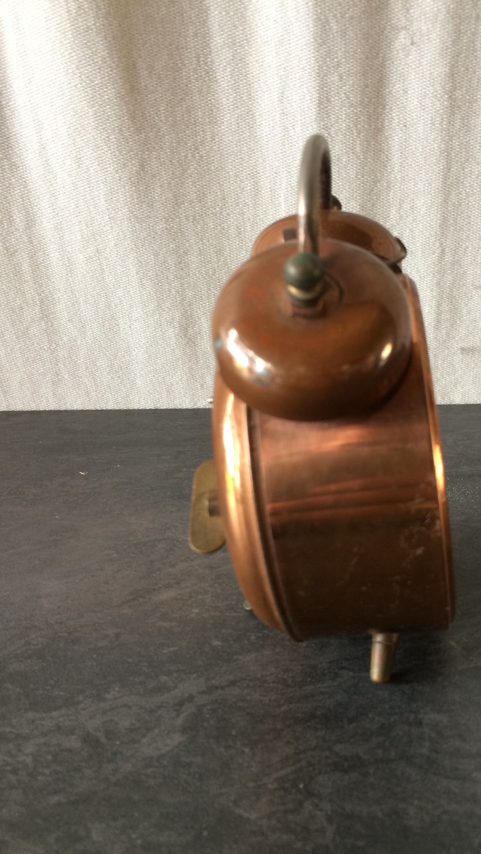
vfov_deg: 61.0
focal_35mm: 32
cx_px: 310
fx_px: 726
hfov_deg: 36.4
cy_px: 431
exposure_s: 1/33
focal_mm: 4.15
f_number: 2.2
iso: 100
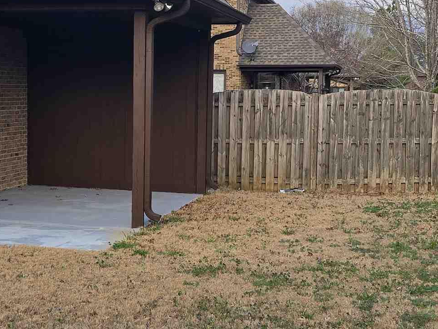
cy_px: 140
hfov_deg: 26.6
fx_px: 924
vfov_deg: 20.2
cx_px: 164
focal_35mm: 73
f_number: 1.7
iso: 16
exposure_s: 1/180
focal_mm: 6.3
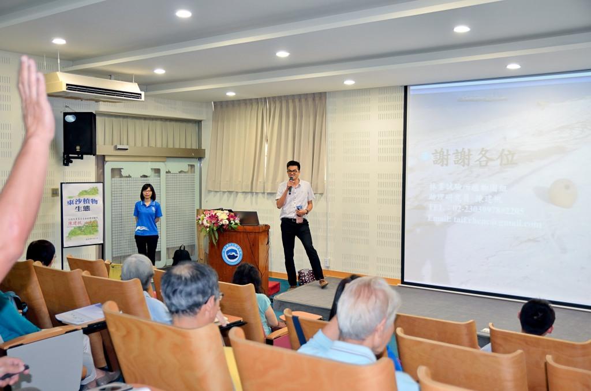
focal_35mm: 39
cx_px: 296
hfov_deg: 49.6
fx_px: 639
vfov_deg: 34.1
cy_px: 196
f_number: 3.2
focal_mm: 26
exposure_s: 1/30
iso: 400
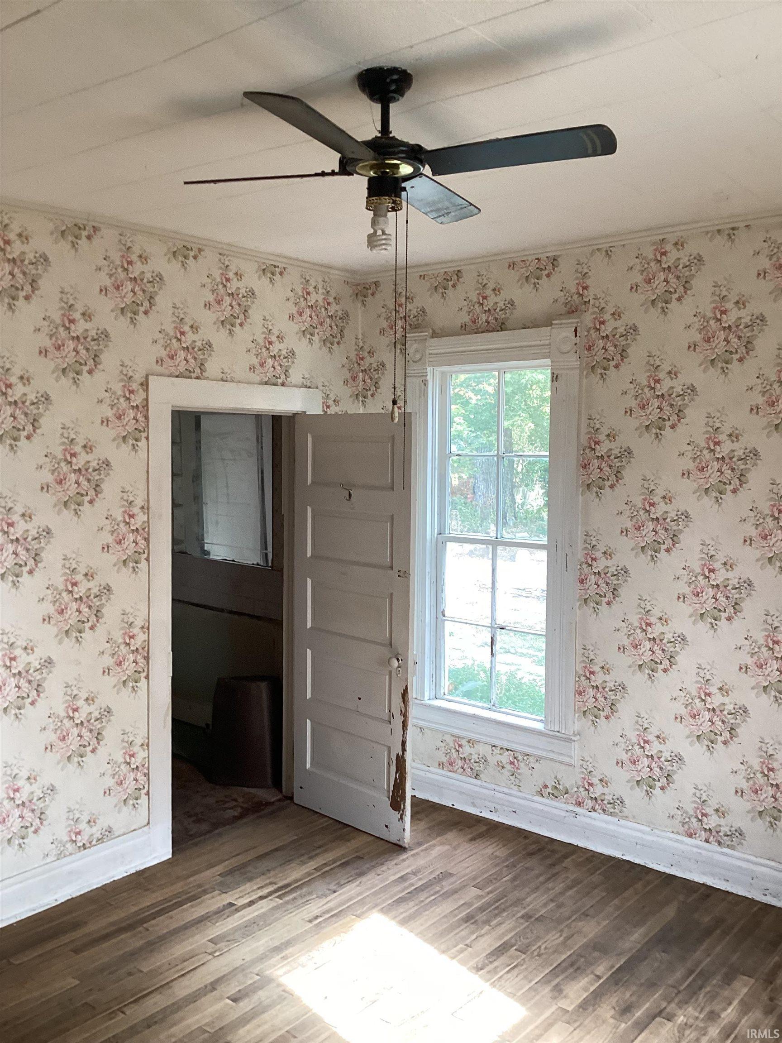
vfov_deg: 58.4
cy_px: 522
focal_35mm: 31
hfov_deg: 45.4
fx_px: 934
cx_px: 391
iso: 80
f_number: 2.4
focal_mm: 3.3
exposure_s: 1/120
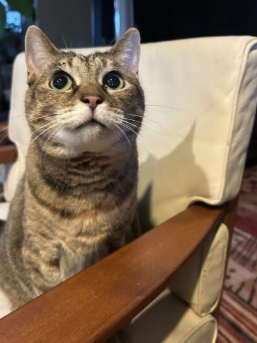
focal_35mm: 31
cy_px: 147
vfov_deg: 58.1
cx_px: 115
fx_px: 307
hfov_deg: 45.4
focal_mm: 5.7
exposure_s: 1/33
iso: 500
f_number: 1.5
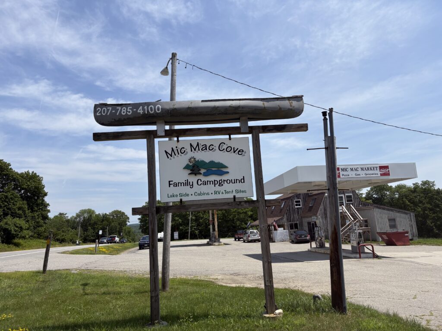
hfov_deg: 67.3
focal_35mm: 26
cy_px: 166
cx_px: 221
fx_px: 332
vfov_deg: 53.1
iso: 50
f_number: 1.6
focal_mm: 5.96
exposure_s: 1/5348
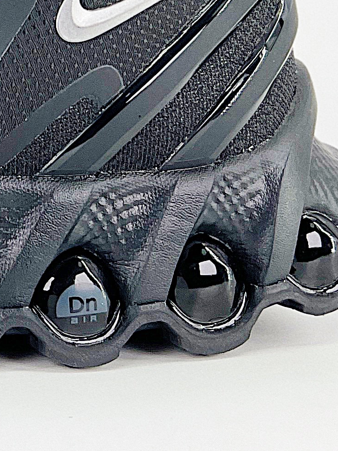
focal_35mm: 107
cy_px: -24
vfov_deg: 17.8
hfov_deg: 12.4
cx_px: -311
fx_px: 1393
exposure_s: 1/873
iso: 50
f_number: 1.5
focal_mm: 5.7
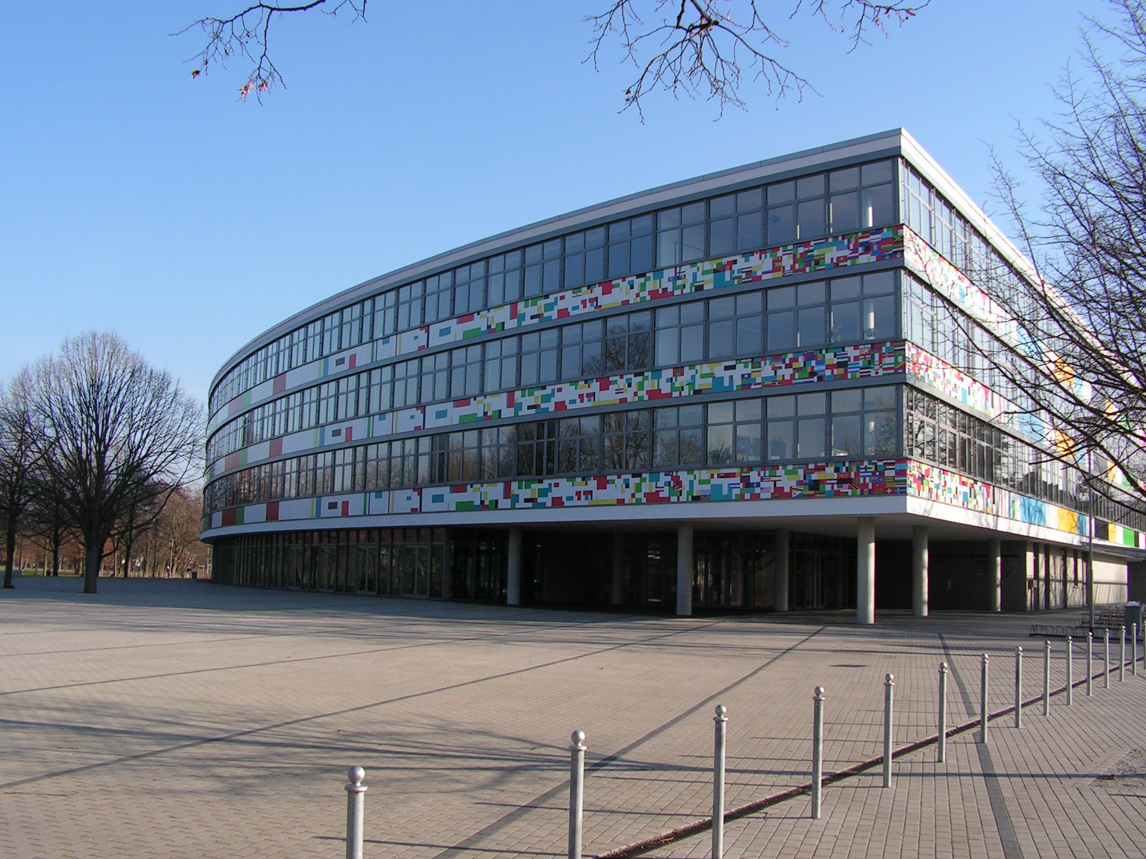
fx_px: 1192
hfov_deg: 51.4
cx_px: 573
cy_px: 430
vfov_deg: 39.7
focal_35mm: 36
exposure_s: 1/320
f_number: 4.8
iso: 64
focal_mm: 6
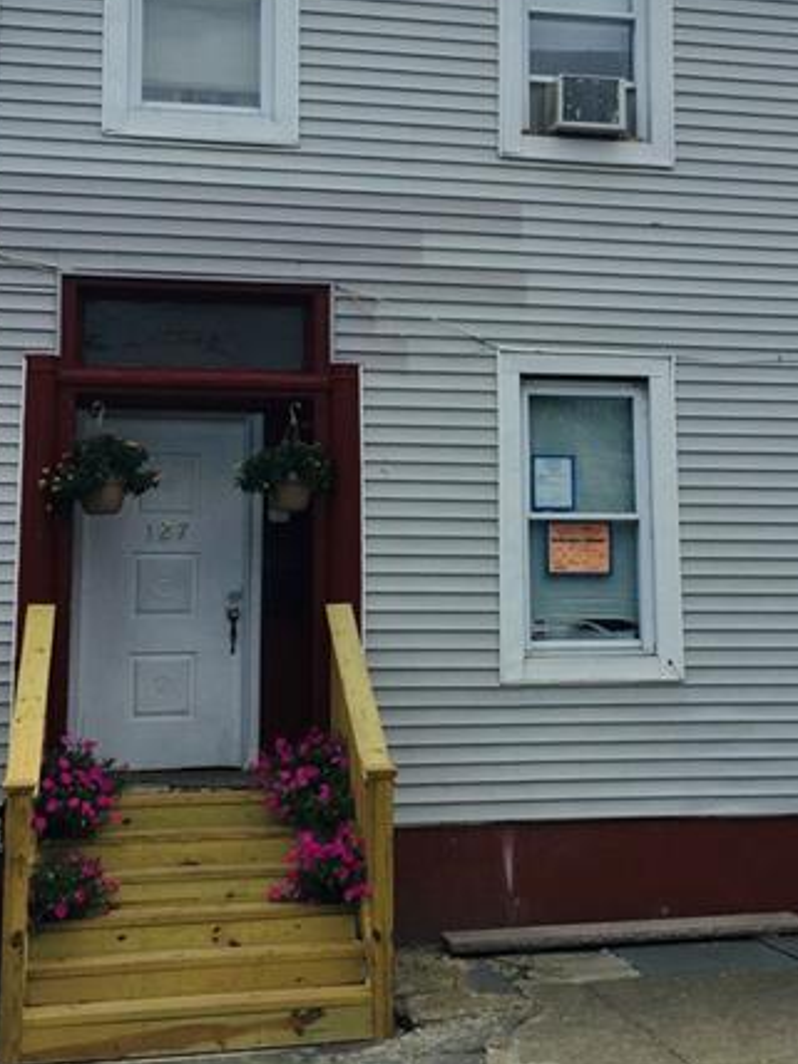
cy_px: 440
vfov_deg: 36.7
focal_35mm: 52
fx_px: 1598
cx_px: 480
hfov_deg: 28.0
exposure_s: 1/3300
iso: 32
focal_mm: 4.15
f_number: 2.2
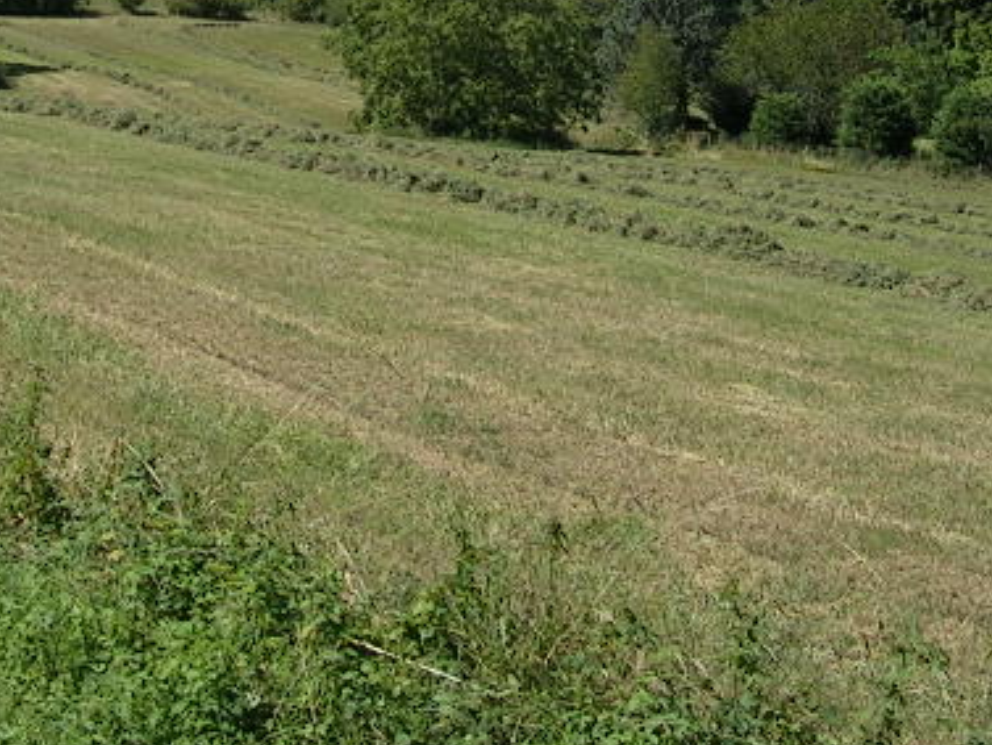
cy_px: -166
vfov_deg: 15.0
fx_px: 2723
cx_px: 532
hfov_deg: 20.6
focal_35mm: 95
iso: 50
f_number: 4.8
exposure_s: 1/431
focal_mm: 5.4
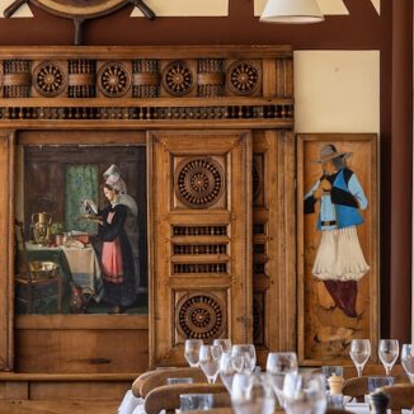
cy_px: 193
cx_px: 95
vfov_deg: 9.4
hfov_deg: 9.3
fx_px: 2530
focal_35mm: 187
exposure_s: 1/50
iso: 100
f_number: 4
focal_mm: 70
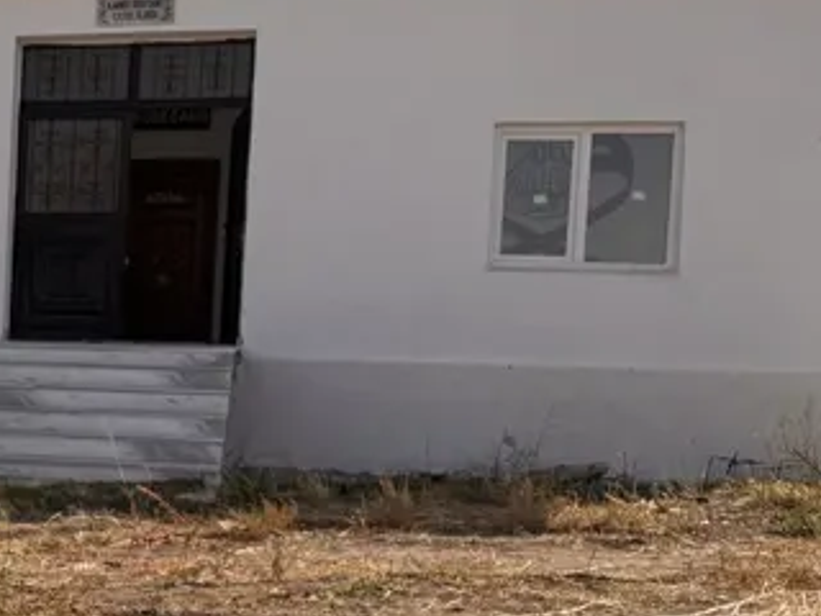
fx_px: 1565
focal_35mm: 66
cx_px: -164
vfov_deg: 22.1
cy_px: 431
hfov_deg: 26.2
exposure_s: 1/5348
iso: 80
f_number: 1.78
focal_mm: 6.76
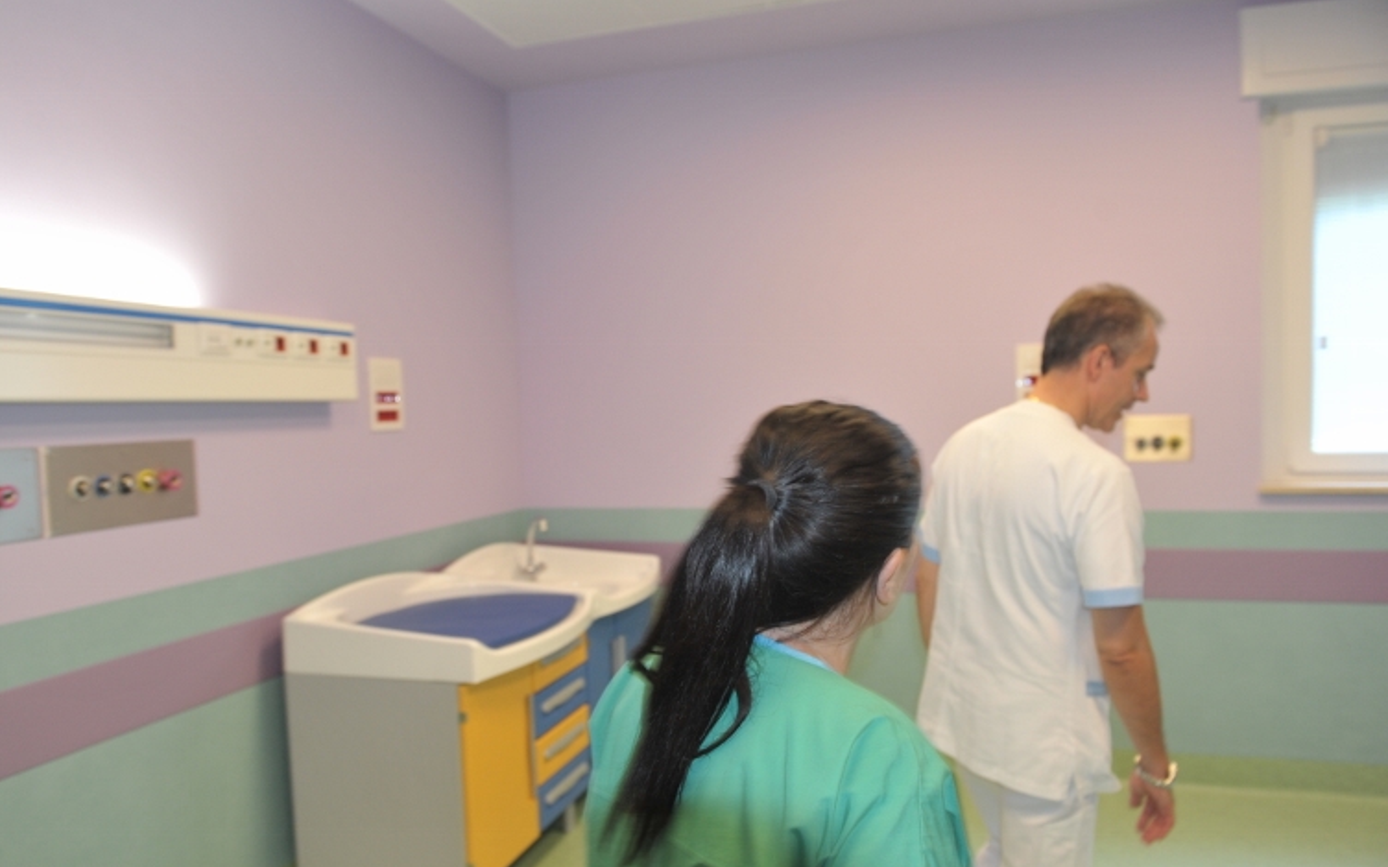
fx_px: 984
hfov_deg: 70.4
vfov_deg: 47.5
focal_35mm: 26
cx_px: 657
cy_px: 472
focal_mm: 24
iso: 1250
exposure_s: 1/100
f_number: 4.5
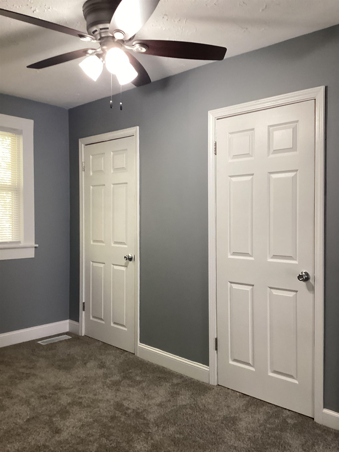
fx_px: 405
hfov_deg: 45.4
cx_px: 170
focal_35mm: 31
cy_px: 226
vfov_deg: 58.4
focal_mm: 3.3
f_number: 2.4
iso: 200
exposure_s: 1/60
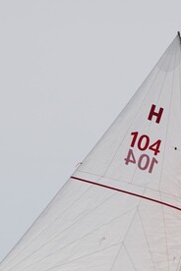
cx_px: 174
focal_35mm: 870
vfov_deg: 2.4
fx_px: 6561
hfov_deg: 1.6
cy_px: 249
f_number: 5.6
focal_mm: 200
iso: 125
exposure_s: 1/1250
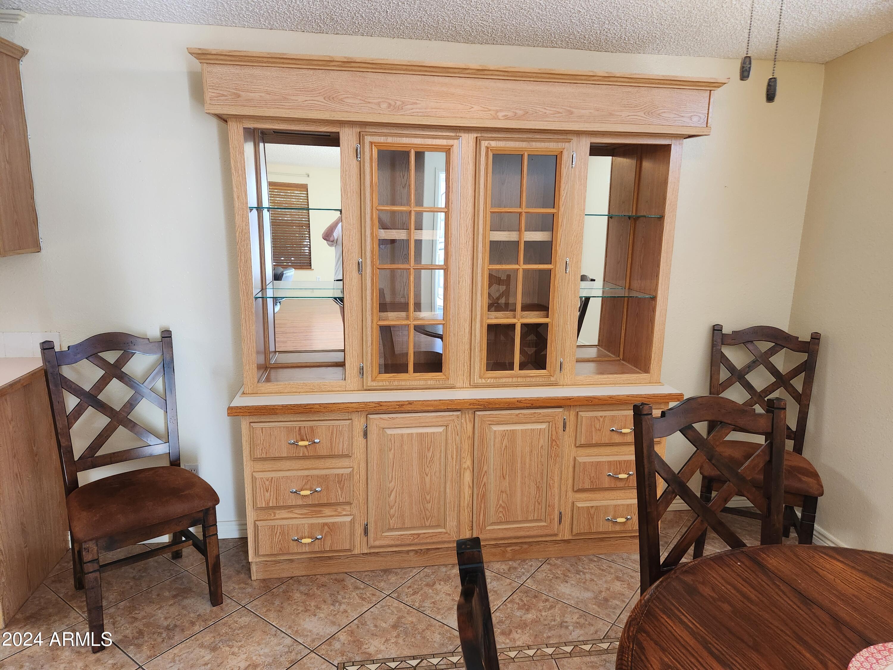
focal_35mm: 23
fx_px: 593
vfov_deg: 58.9
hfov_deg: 73.9
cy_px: 335
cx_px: 446
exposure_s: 1/120
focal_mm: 5.4
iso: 500
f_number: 1.8
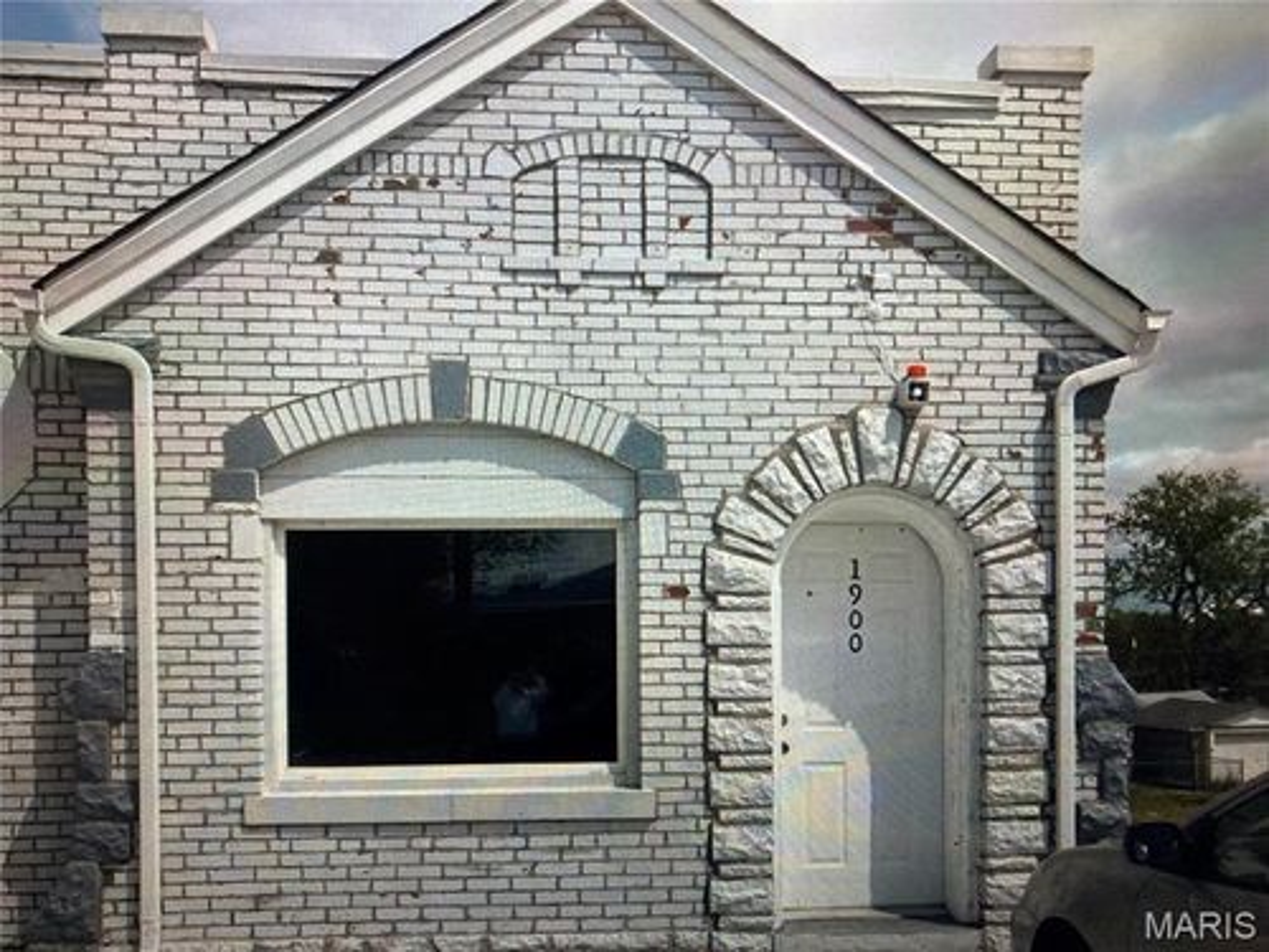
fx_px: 1026
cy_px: 476
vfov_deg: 49.7
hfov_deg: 63.4
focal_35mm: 28
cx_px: 634
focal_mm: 3.99
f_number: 1.8
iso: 160
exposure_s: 1/59
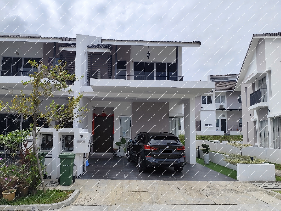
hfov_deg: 73.9
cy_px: 106
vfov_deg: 58.9
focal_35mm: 23
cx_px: 140
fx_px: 187
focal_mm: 6.14
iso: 50
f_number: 1.65
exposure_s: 1/1600
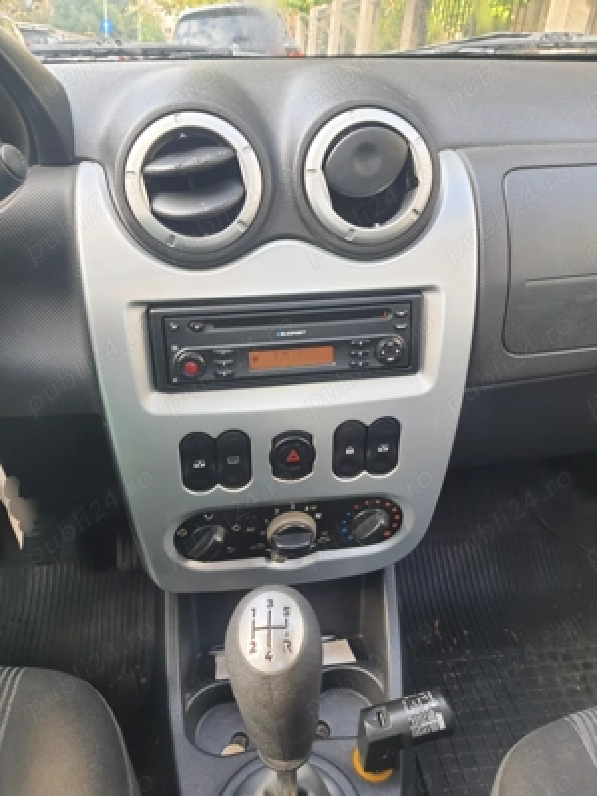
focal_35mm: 26
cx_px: 298
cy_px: 398
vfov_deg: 67.3
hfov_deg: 53.1
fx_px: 598
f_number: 1.7
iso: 64
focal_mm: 4.32
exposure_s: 1/100
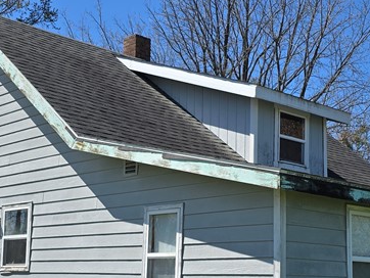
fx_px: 695
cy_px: 207
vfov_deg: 22.4
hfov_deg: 29.8
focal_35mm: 65
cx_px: 207
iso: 12
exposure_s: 1/750
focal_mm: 6.3
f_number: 1.7
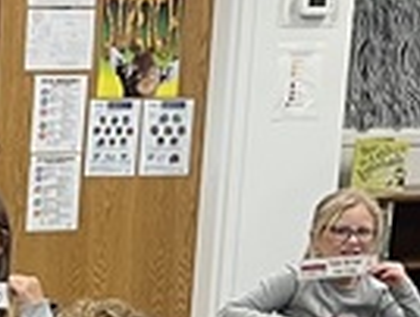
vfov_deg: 7.3
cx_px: -461
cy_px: 540
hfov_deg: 9.3
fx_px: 2407
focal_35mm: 198
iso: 100
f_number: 1.6
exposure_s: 1/60
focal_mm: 5.1
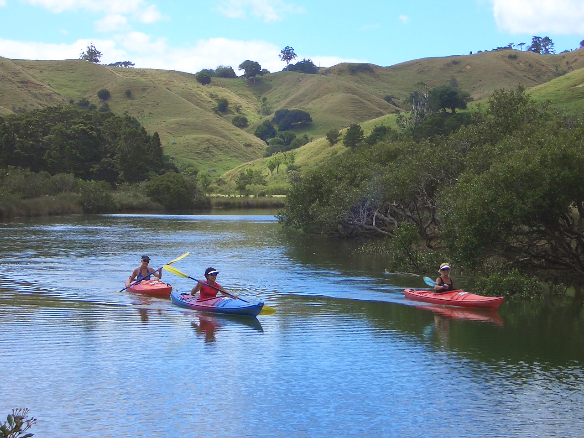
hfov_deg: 22.3
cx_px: 292
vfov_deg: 16.8
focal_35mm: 88
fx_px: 1485
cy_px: 219
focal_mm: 14.6
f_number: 7
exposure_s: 1/160
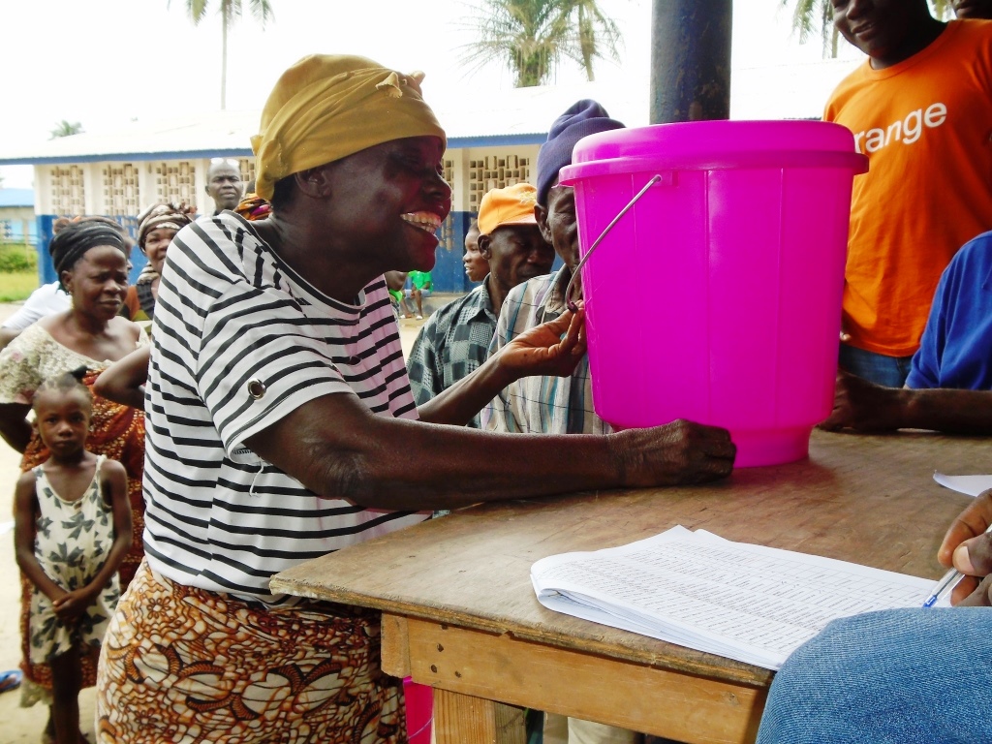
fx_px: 1204
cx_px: 496
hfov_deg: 44.8
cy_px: 372
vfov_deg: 34.3
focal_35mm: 42
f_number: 4.1
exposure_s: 1/200
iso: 100
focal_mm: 7.4
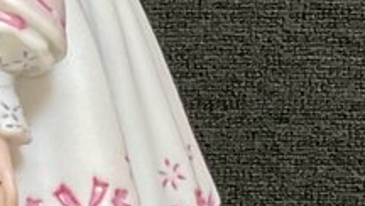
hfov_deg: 9.2
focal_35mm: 221
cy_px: 94
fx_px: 2141
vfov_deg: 5.5
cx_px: -335
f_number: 1.8
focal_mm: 3
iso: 64
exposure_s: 1/60
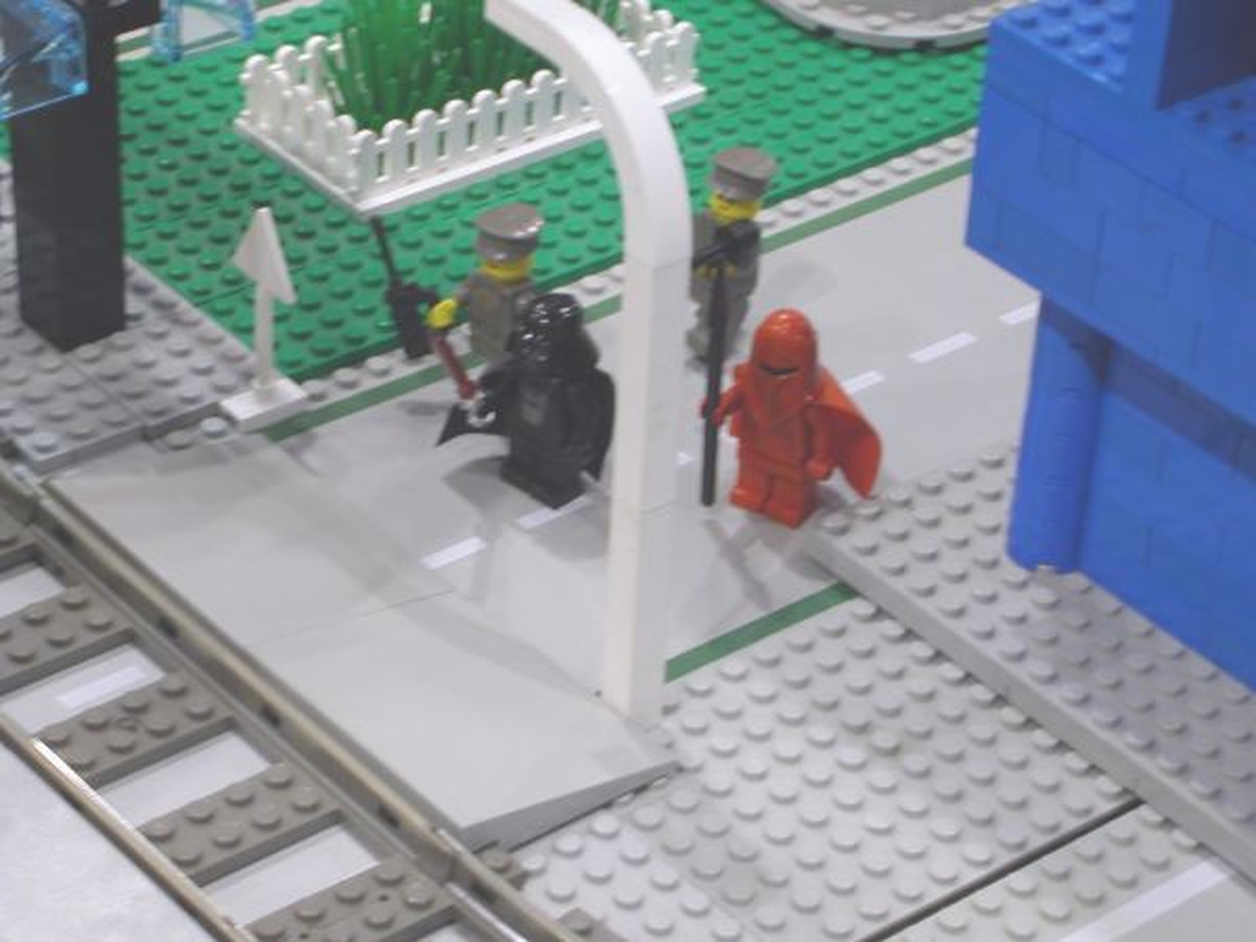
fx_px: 4028
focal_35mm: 111
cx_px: 628
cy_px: 471
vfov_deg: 13.3
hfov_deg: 17.7
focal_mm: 16.8
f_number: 4.8
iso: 100
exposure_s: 1/7.9
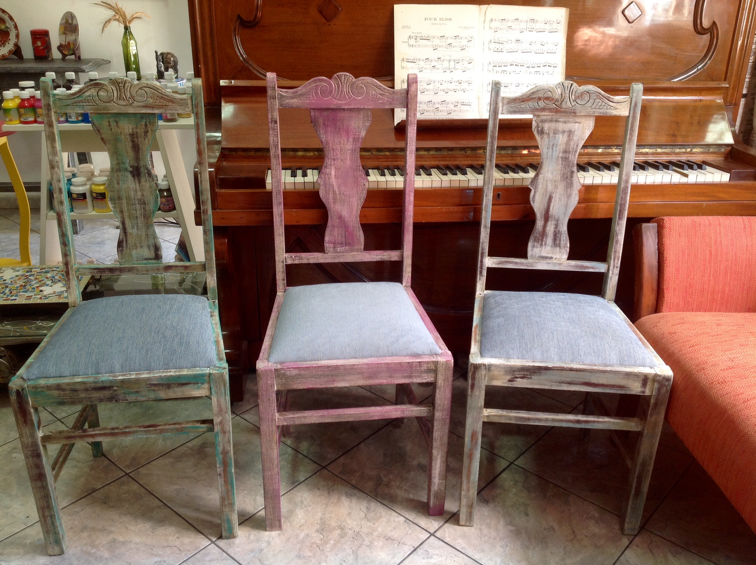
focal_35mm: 35
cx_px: 378
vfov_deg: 40.6
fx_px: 763
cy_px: 282
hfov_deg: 52.7
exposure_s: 1/15
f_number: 2.4
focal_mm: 4.28
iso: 50
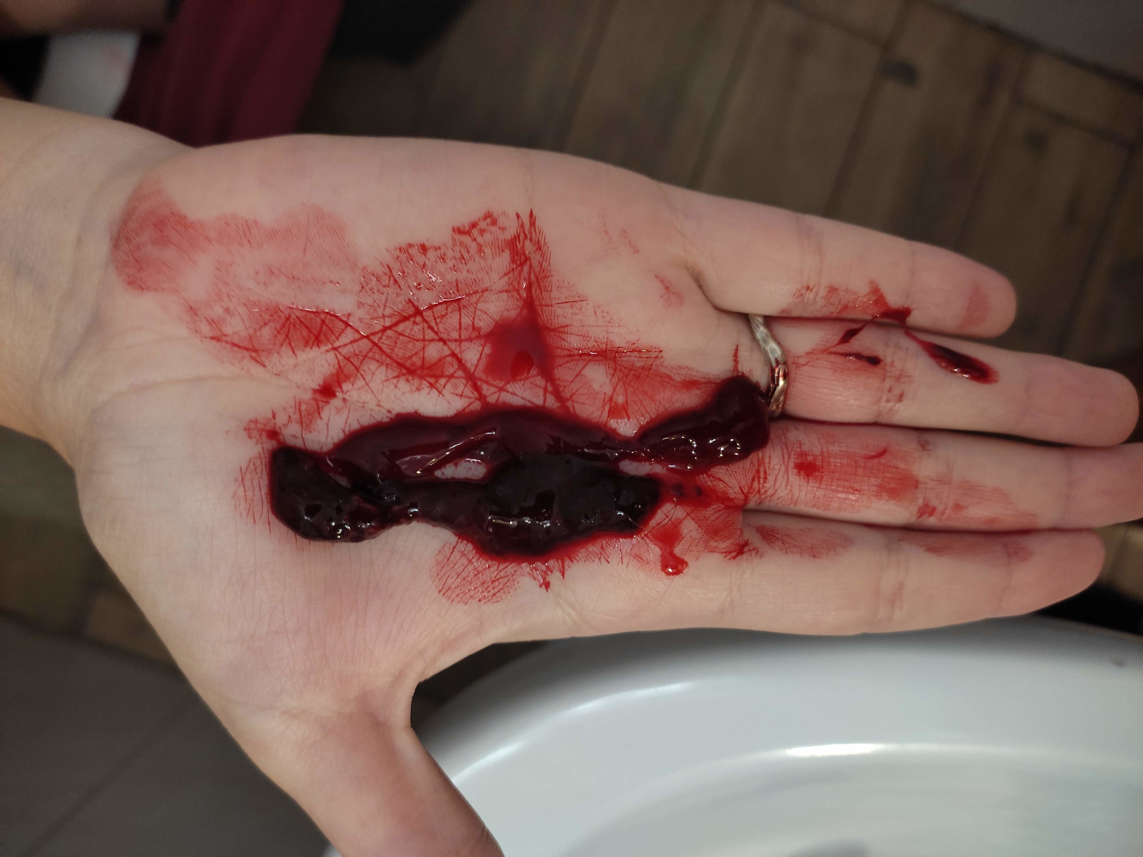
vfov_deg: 53.1
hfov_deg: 67.3
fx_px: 859
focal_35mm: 26
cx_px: 572
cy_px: 428
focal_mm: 4.74
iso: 1039
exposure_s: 1/30
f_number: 1.79
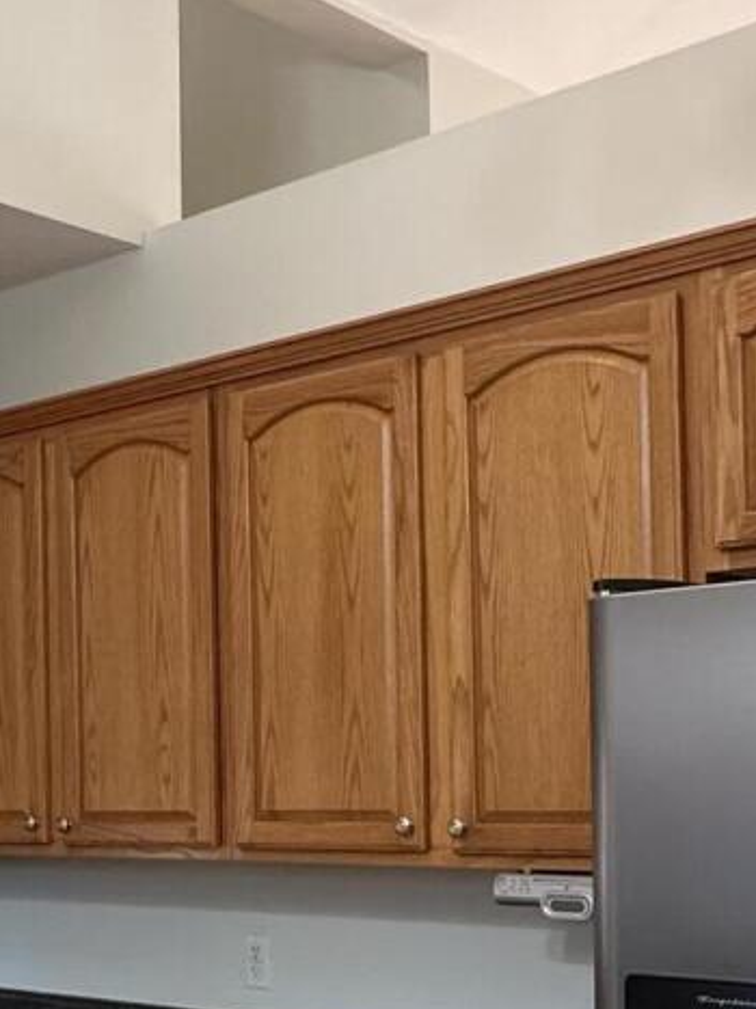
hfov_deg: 24.2
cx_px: 201
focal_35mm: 60
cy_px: 773
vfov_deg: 31.5
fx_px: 1748
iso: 320
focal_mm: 2.22
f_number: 2.2
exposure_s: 1/60
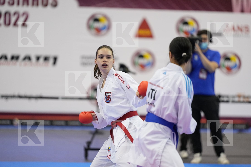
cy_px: 84
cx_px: 126
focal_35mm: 200
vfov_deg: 6.9
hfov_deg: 10.3
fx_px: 1394
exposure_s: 1/1000
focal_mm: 200
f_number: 2.8
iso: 3200
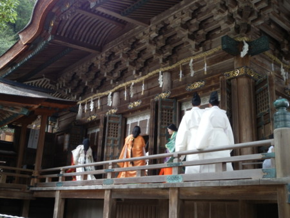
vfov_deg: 36.0
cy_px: 109
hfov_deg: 46.8
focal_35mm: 40
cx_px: 145
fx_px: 335
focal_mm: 7.2
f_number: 4
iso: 200
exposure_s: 1/40
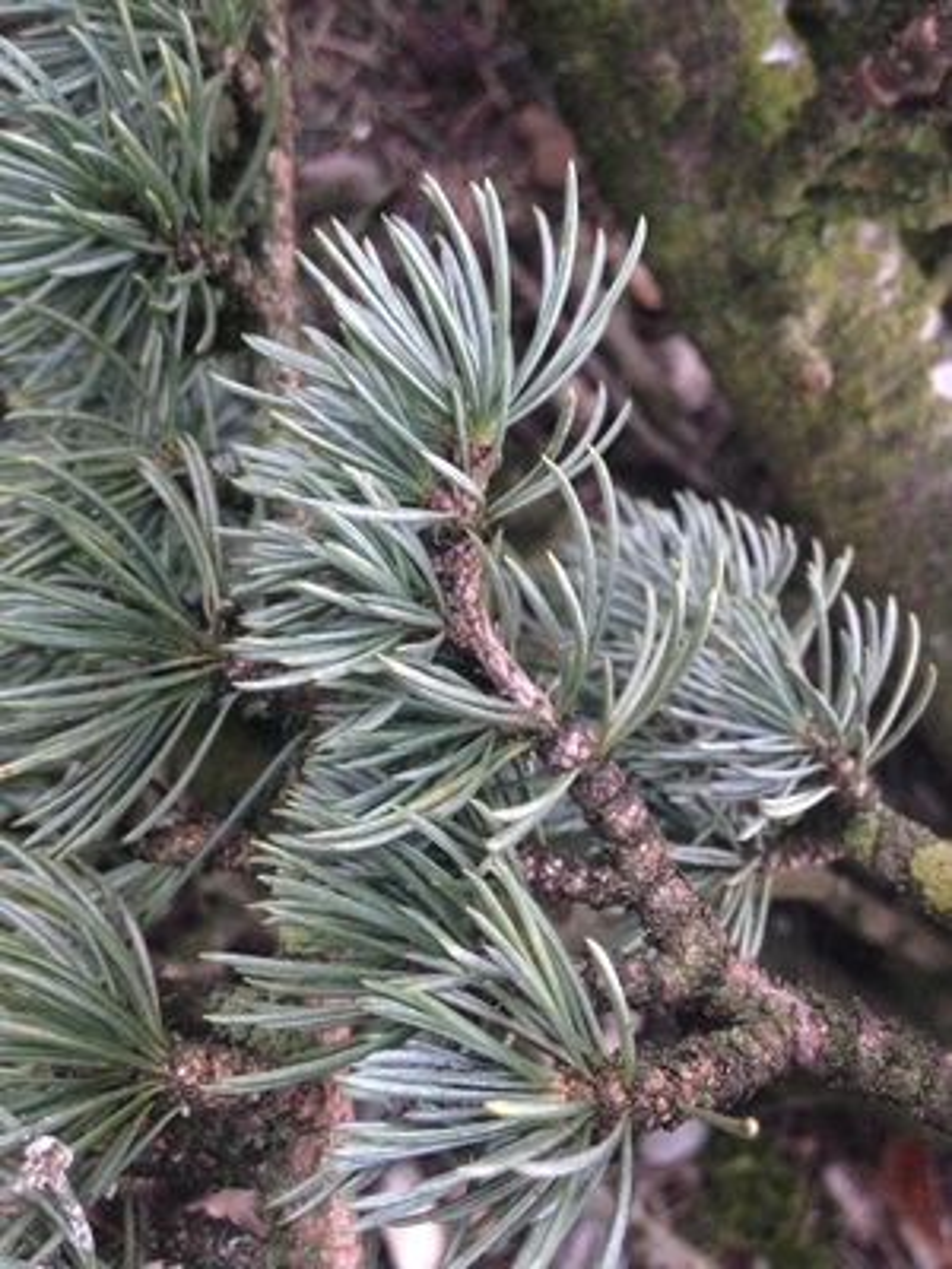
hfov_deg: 42.9
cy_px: 634
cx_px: 476
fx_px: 1210
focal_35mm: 33
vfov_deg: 55.4
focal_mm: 4.12
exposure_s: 1/15
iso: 320
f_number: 2.4
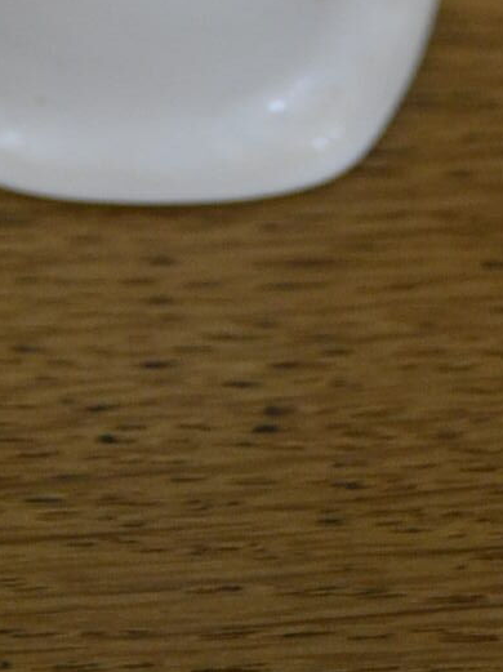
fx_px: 4209
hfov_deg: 6.8
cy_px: -667
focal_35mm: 217
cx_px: 160
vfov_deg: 8.6
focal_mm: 34
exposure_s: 1/60
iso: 1400
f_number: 5
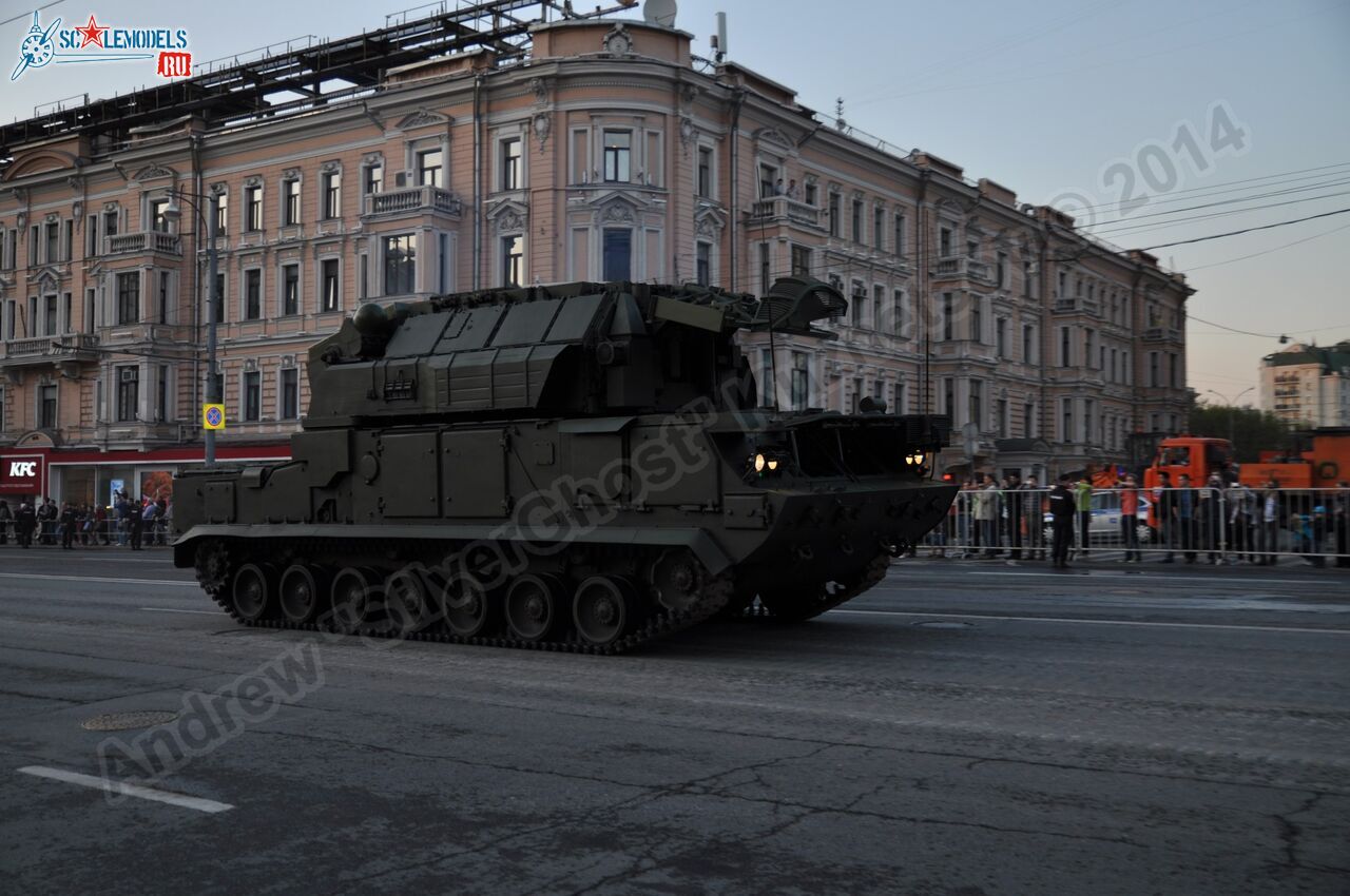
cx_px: 675
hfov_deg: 49.6
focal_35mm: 39
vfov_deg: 34.1
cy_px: 448
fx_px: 1461
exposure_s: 1/200
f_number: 2.8
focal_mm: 26
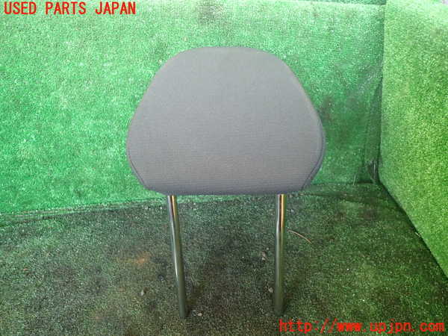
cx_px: 224
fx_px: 324
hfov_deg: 69.4
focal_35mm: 25
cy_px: 168
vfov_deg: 54.9
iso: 200
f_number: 2
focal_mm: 4.5
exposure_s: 1/50
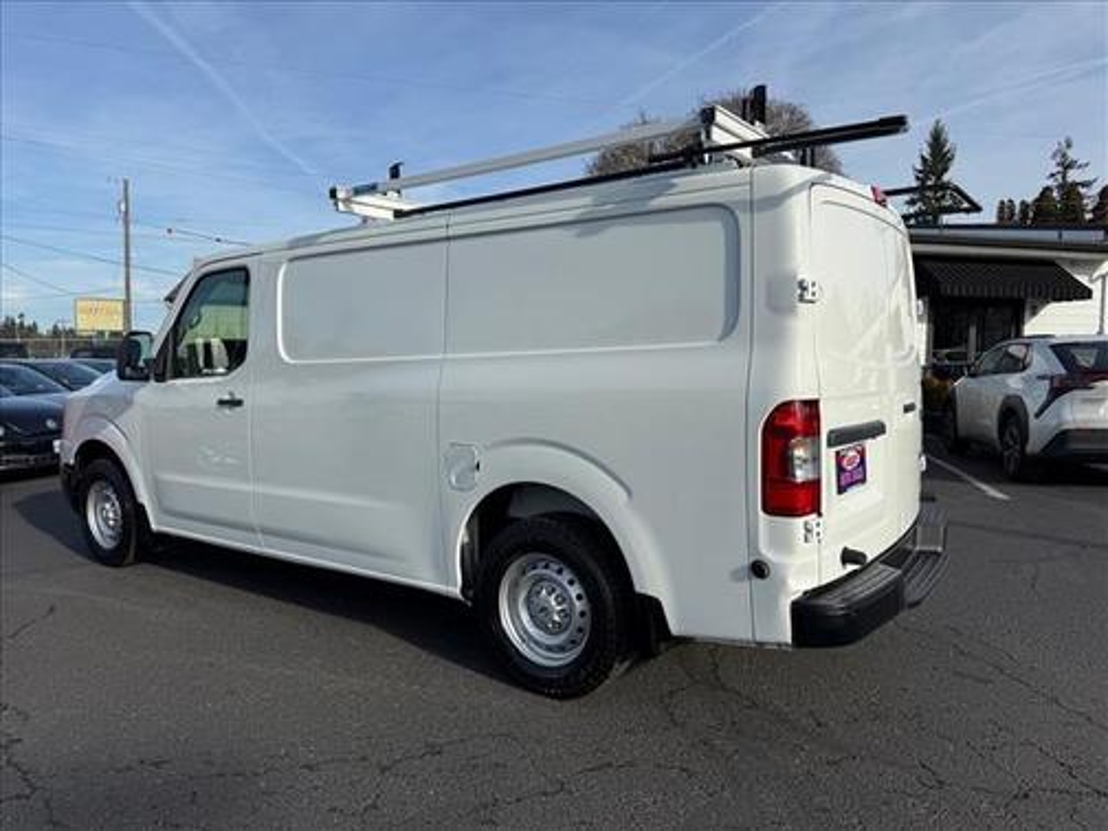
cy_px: 416
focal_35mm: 24
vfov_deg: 56.8
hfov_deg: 71.6
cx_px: 554
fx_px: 768
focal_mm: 6.76
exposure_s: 1/5714
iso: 80
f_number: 1.78
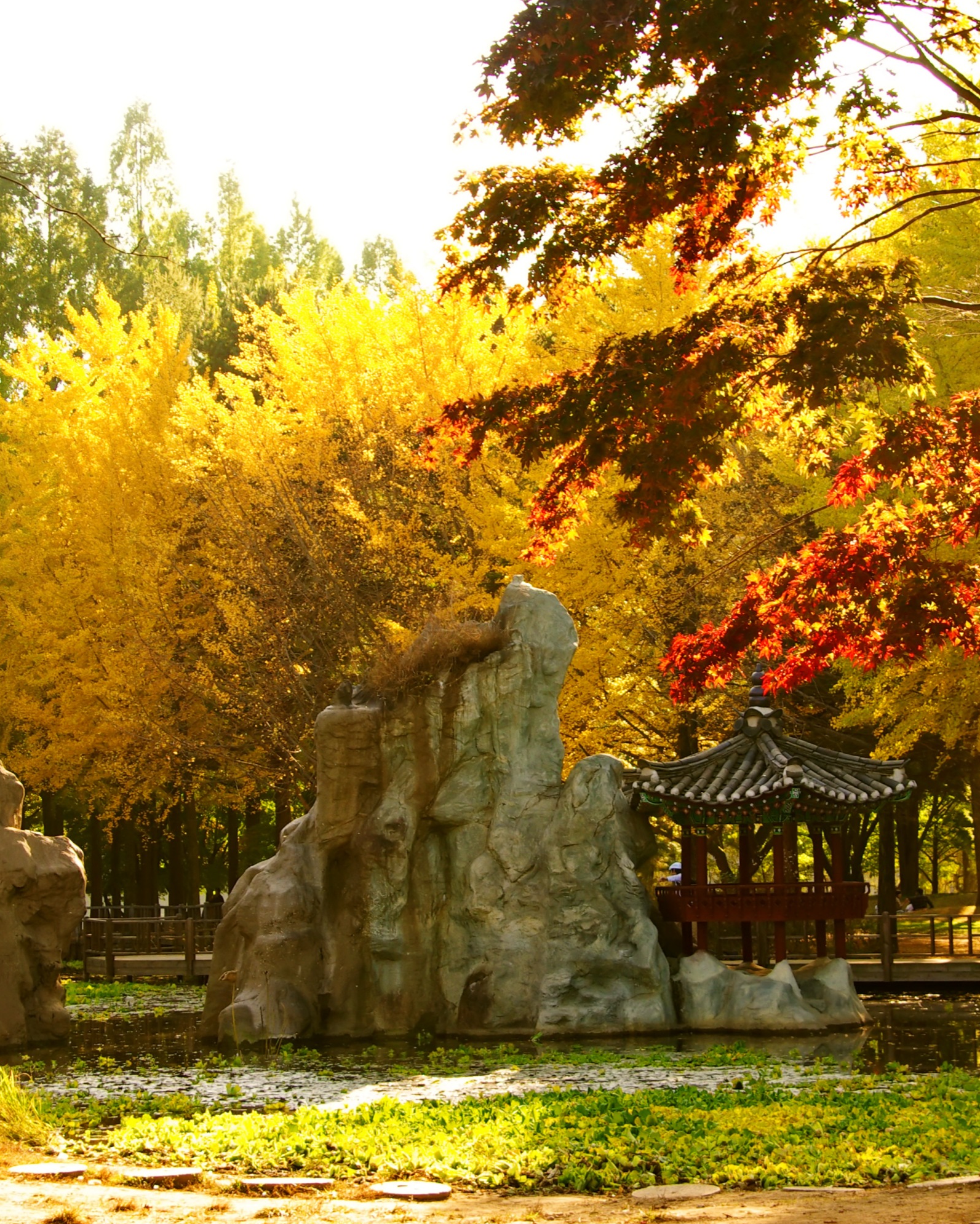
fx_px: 2979
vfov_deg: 23.2
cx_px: 548
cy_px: 612
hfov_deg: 18.7
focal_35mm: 82
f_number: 8
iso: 200
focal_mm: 38.75
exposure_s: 1/100
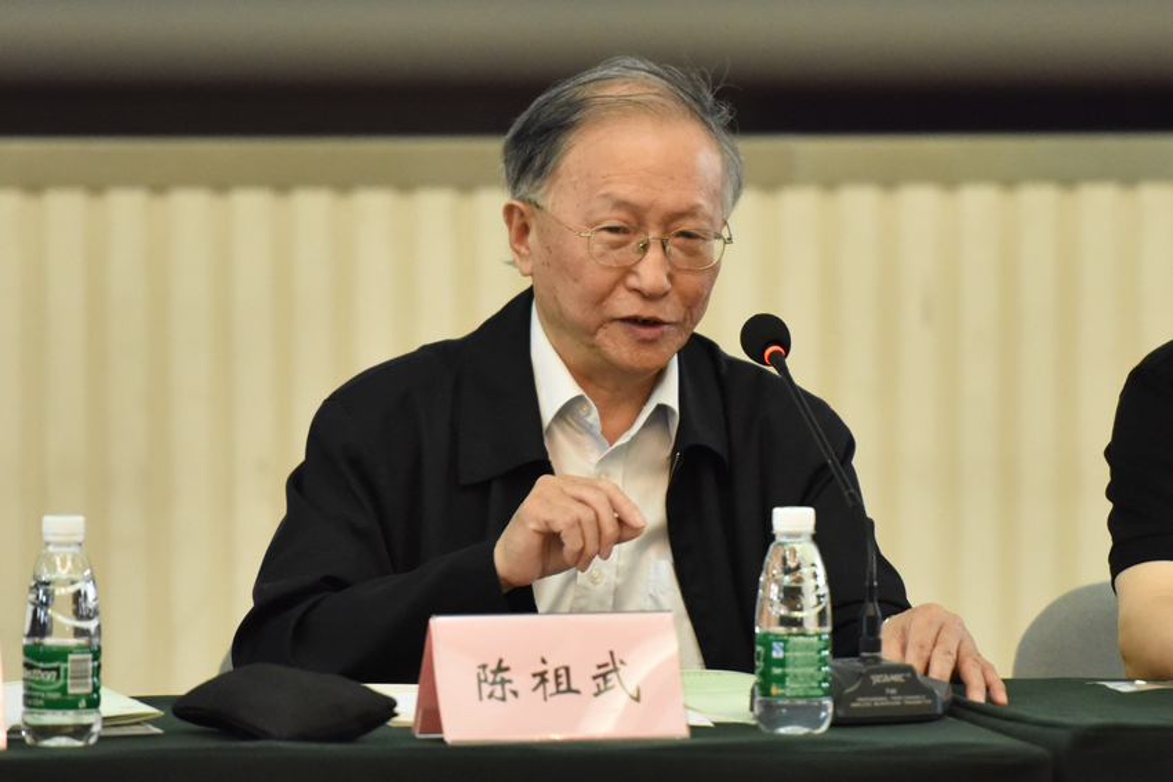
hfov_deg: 10.3
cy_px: 391
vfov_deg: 6.9
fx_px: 6517
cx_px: 586
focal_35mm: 200
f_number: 2.8
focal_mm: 200
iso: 4000
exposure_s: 1/200
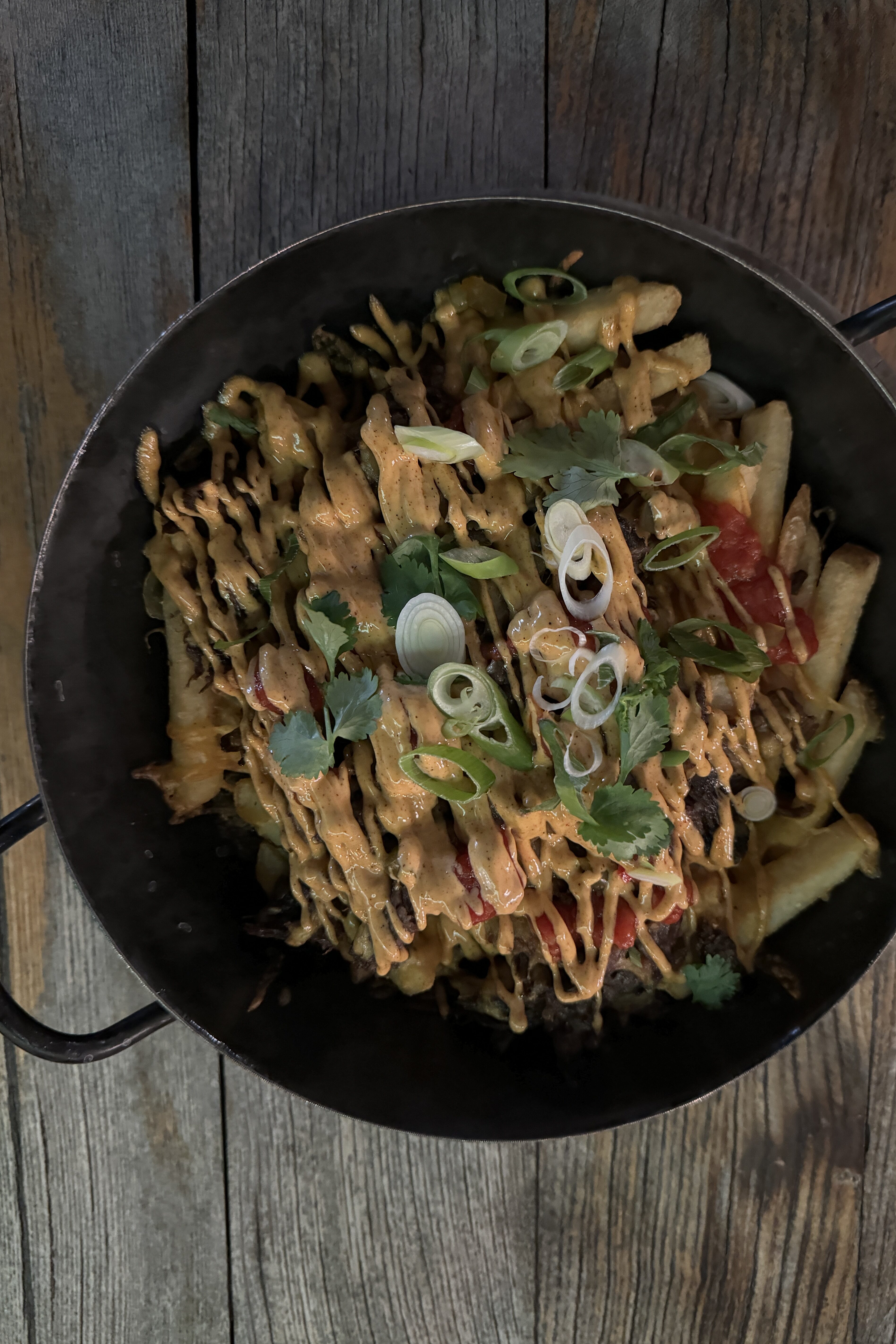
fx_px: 933
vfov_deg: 71.5
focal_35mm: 25
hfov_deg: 51.2
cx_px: 498
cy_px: 672
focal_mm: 6.86
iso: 1250
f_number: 1.78
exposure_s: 1/25
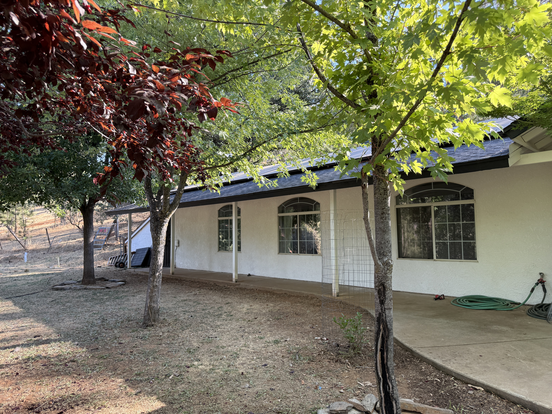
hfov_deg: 71.6
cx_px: 276
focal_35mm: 24
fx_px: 383
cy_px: 207
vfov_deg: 56.8
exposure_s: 1/308
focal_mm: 6.76
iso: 100
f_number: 1.78
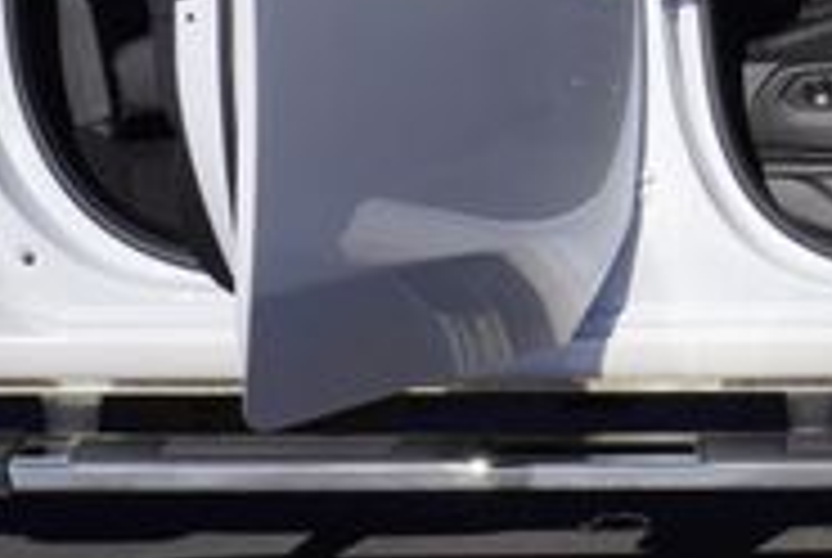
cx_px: 1075
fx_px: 3125
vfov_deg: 10.1
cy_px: 40
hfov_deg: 14.5
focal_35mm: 135
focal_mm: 26
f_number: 11
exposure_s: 1/250
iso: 100
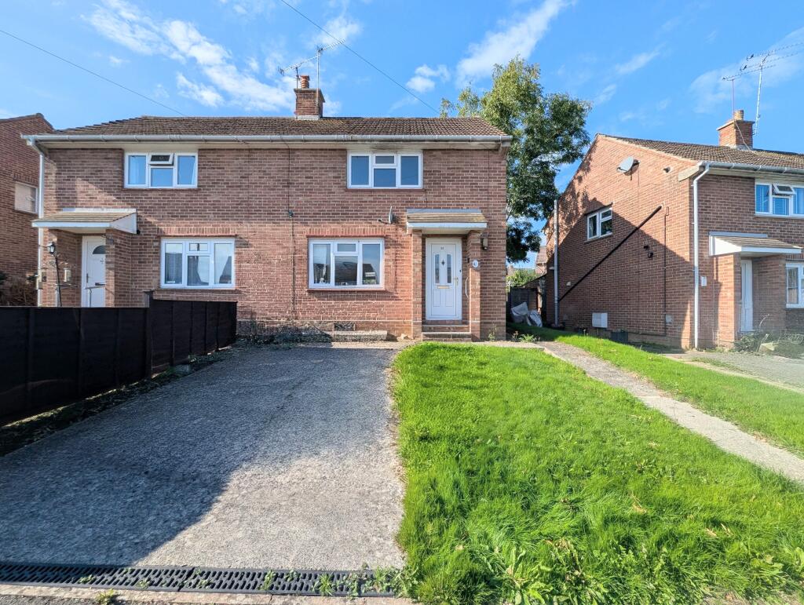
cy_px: 302
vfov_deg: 90.1
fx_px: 302
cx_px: 402
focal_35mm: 13
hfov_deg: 106.1
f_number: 2.2
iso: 45
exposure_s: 1/1451
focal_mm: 1.95
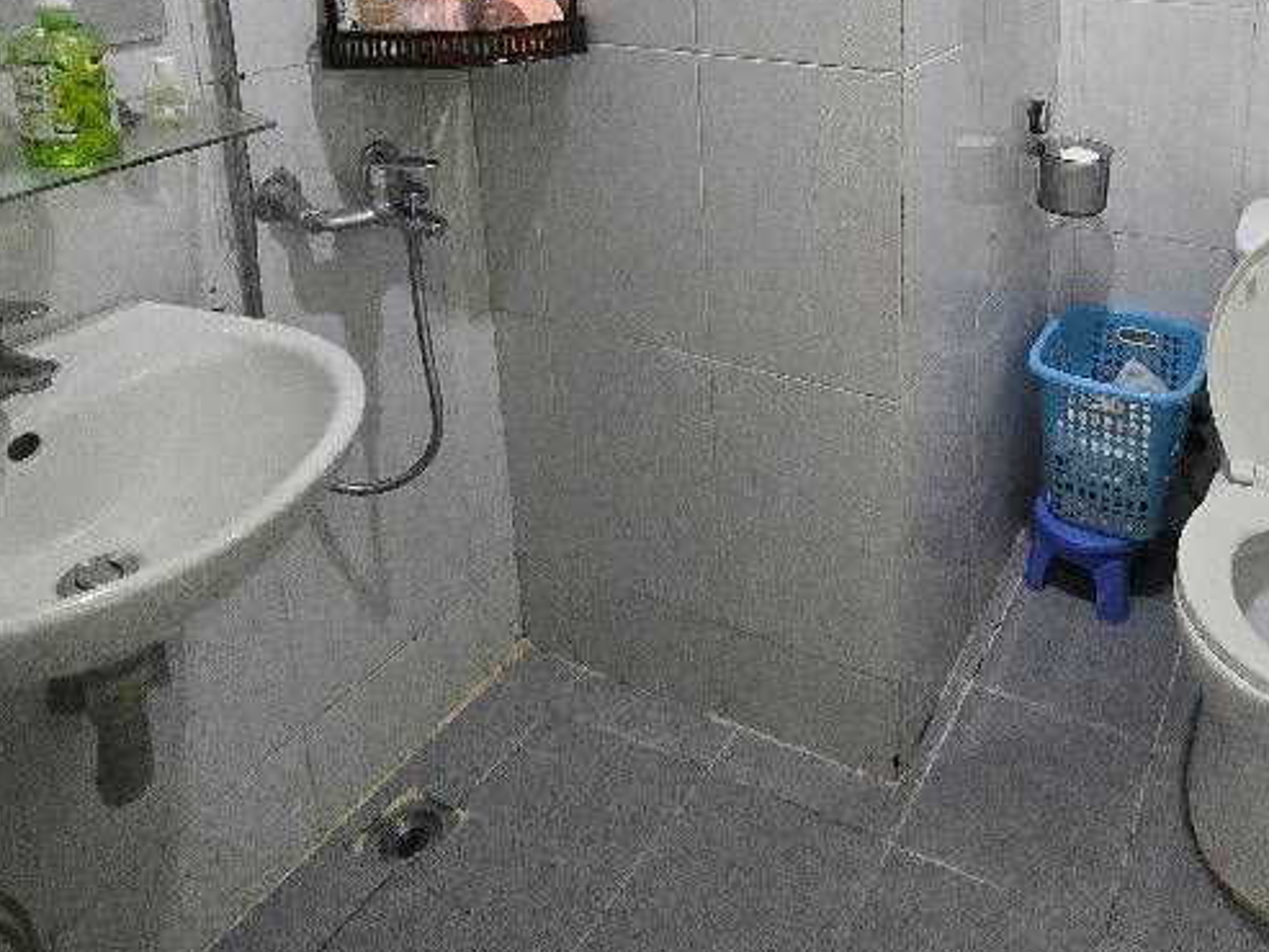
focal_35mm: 27
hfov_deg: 61.9
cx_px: 942
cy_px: 105
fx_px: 990
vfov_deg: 46.6
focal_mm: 1.7
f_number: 2.2
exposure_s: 1/50
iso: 640
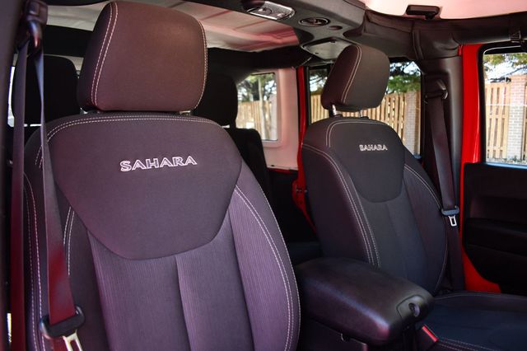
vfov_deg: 47.9
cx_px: 264
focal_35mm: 27
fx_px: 395
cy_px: 176
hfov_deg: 67.4
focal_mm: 18
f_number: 3.5
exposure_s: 1/125
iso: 1000
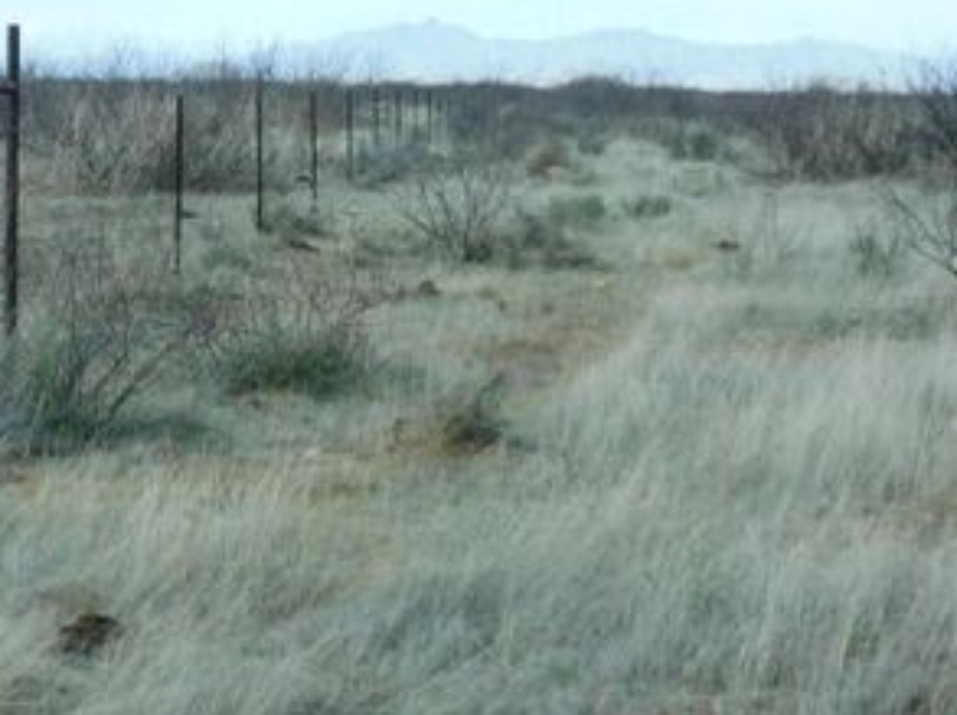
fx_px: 2596
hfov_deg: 20.7
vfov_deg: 15.6
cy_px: 129
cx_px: 193
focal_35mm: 94
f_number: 4
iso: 125
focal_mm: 9.9
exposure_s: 1/640
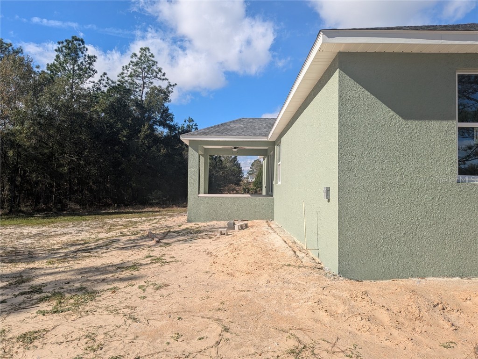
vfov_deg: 56.8
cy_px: 180
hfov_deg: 71.6
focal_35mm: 24
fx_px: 331
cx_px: 239
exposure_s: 1/2933
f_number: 1.7
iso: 46
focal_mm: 4.53
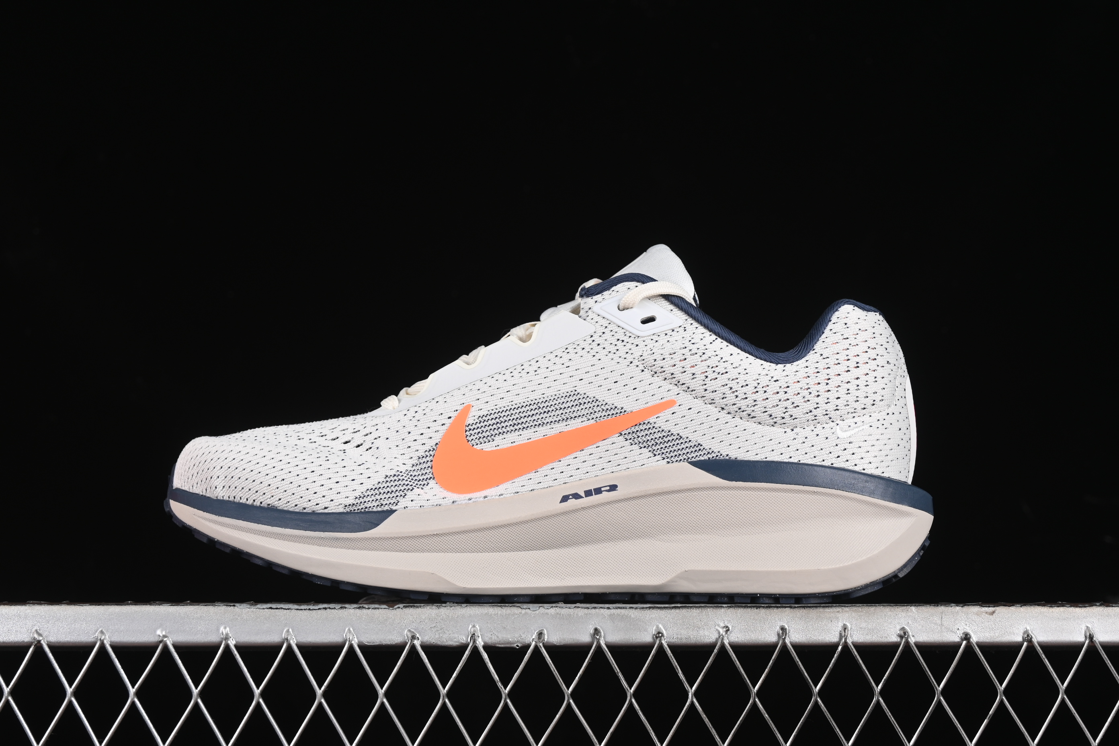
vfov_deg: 18.2
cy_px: 373
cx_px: 560
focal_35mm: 75
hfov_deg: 27.0
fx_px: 2331
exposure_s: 1/80
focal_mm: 50
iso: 160
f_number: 8
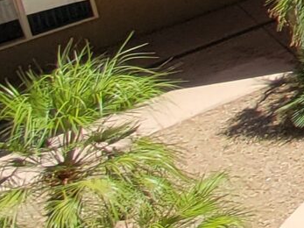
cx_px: 1121
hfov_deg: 9.0
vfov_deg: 12.2
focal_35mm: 96
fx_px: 843
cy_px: -326
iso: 50
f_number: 2.2
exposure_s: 1/722
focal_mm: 2.2
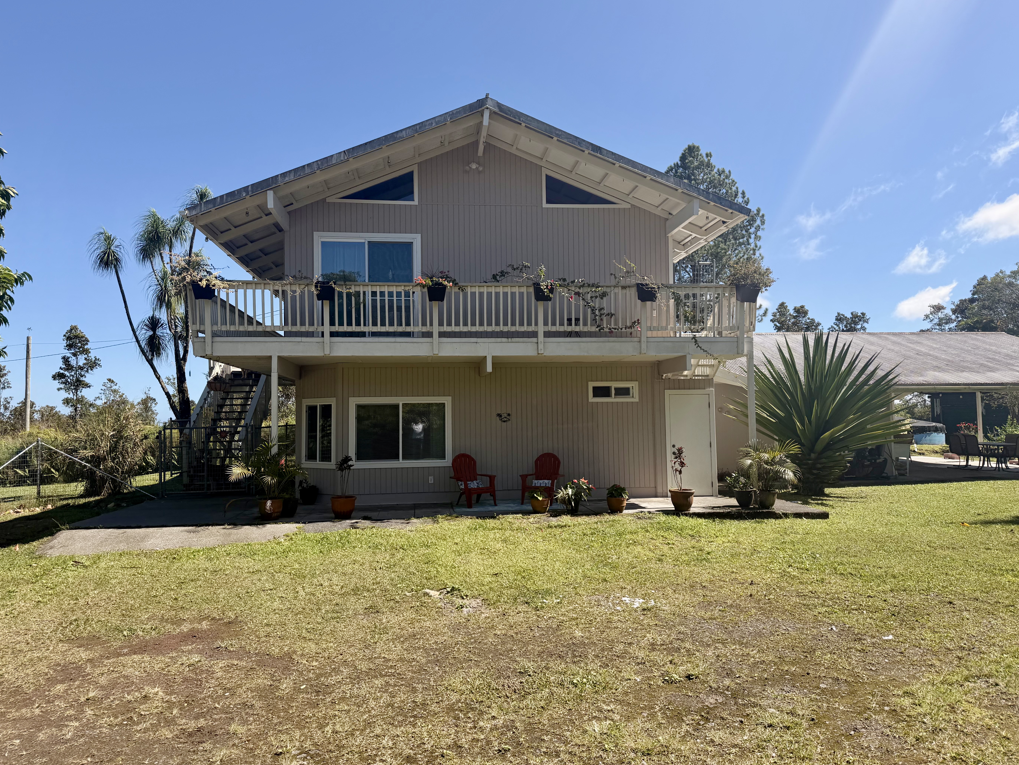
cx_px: 504
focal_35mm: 25
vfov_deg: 54.9
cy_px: 373
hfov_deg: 69.4
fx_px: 736
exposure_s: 1/3584
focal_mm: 6.76
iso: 80
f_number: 1.78
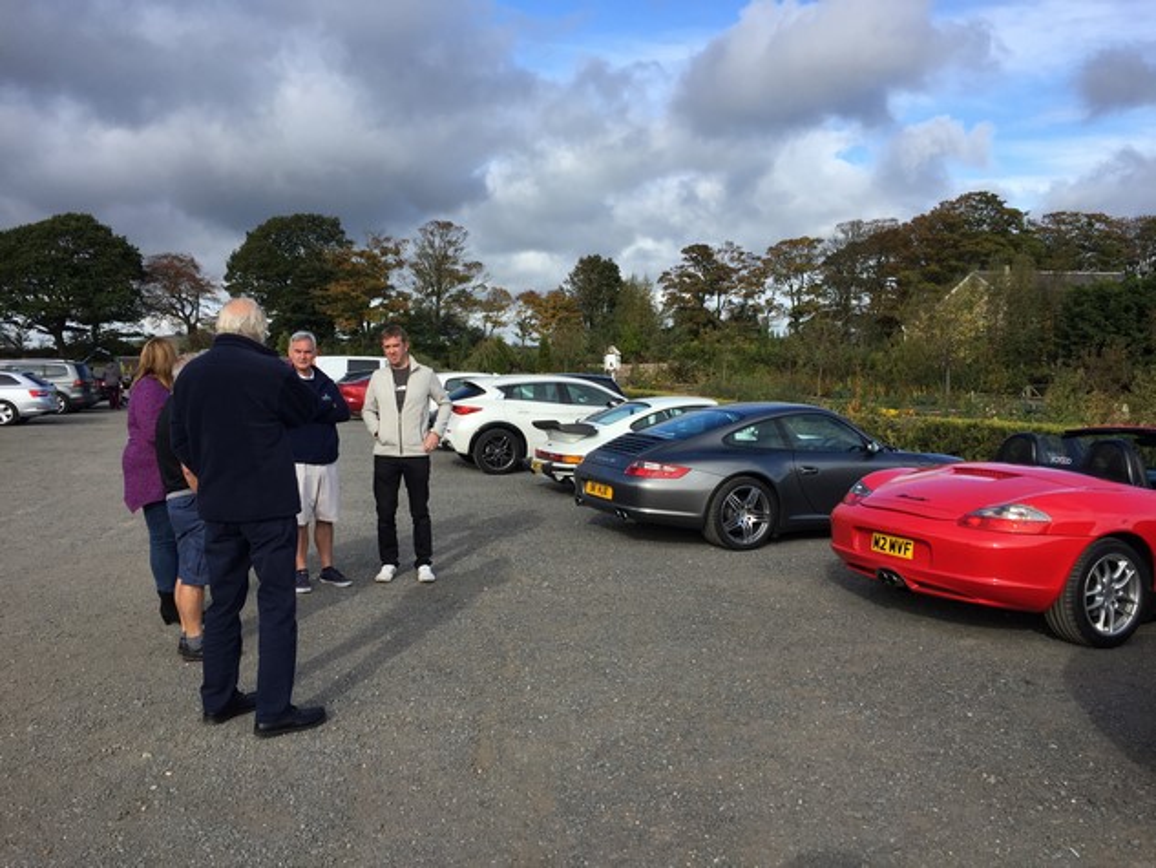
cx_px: 578
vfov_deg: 48.2
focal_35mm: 29
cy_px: 434
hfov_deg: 61.7
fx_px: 969
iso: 32
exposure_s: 1/1130
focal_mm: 4.15
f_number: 2.2
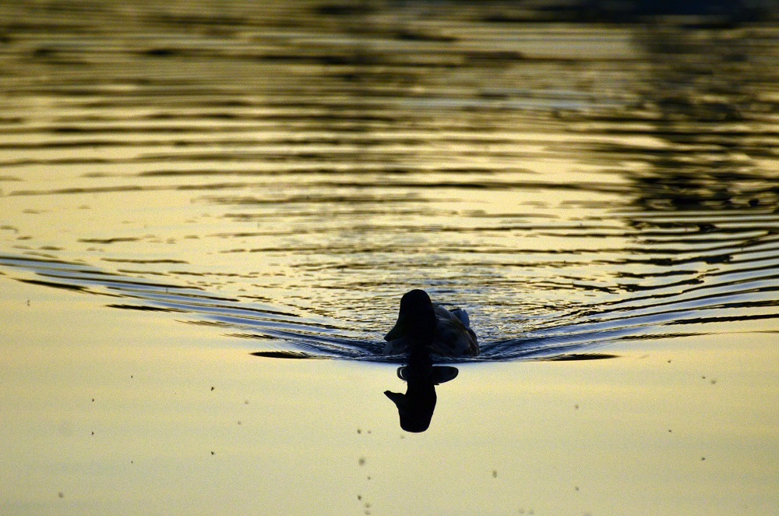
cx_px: 390
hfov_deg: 4.6
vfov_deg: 3.0
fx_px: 9716
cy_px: 258
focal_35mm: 450
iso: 1000
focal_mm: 300
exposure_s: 1/8000
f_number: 5.6
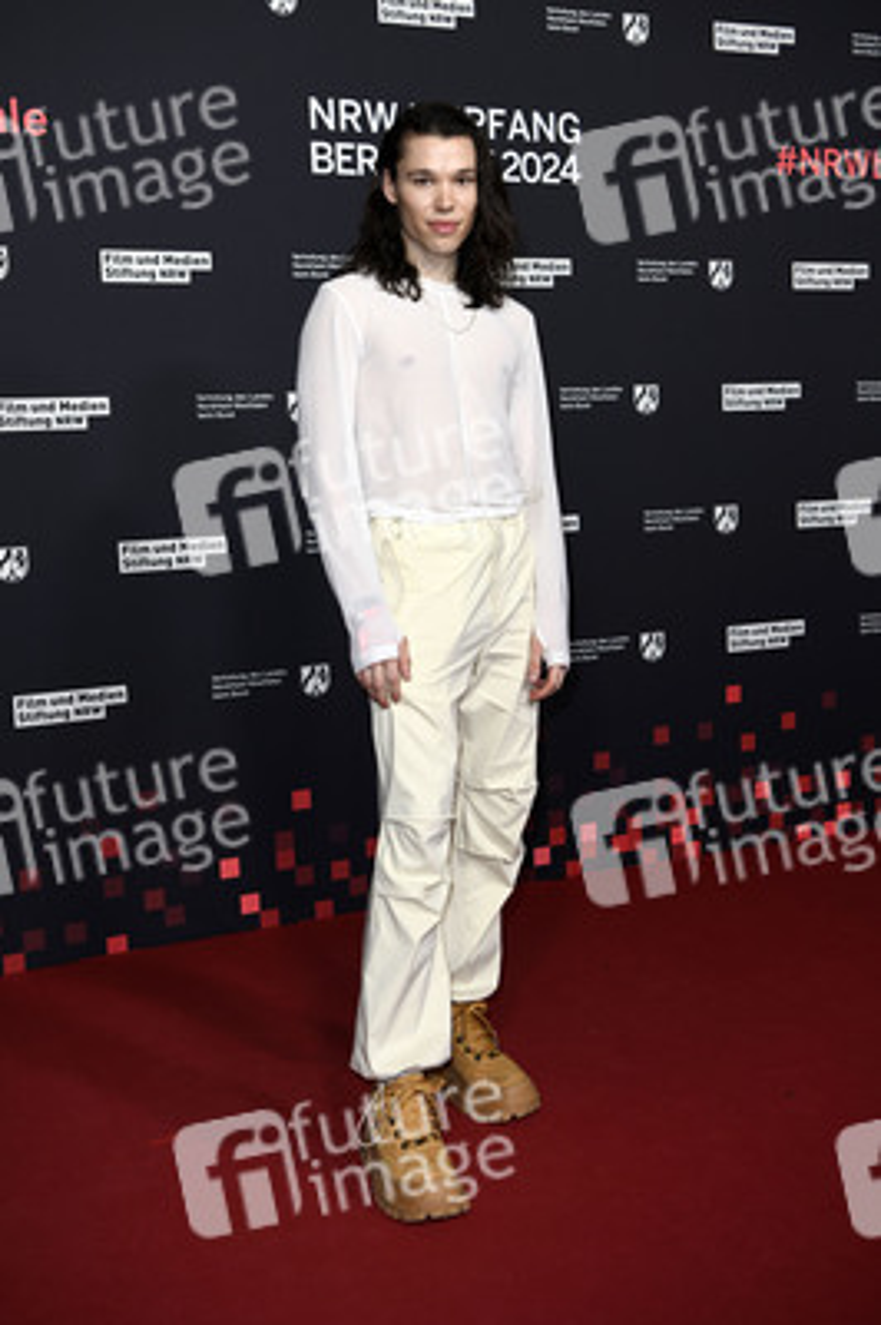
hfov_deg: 35.0
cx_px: 440
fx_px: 1397
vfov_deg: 50.7
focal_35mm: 38
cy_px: 662
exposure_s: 1/250
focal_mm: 38
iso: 800
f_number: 4
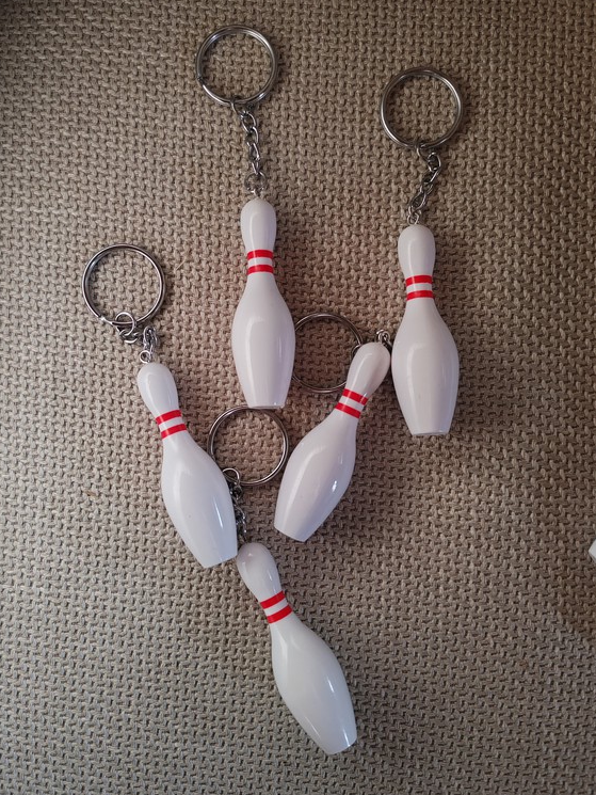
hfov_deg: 48.2
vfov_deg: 61.7
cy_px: 401
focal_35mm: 29
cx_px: 283
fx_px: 666
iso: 2000
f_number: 1.9
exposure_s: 1/33
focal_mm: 6.12
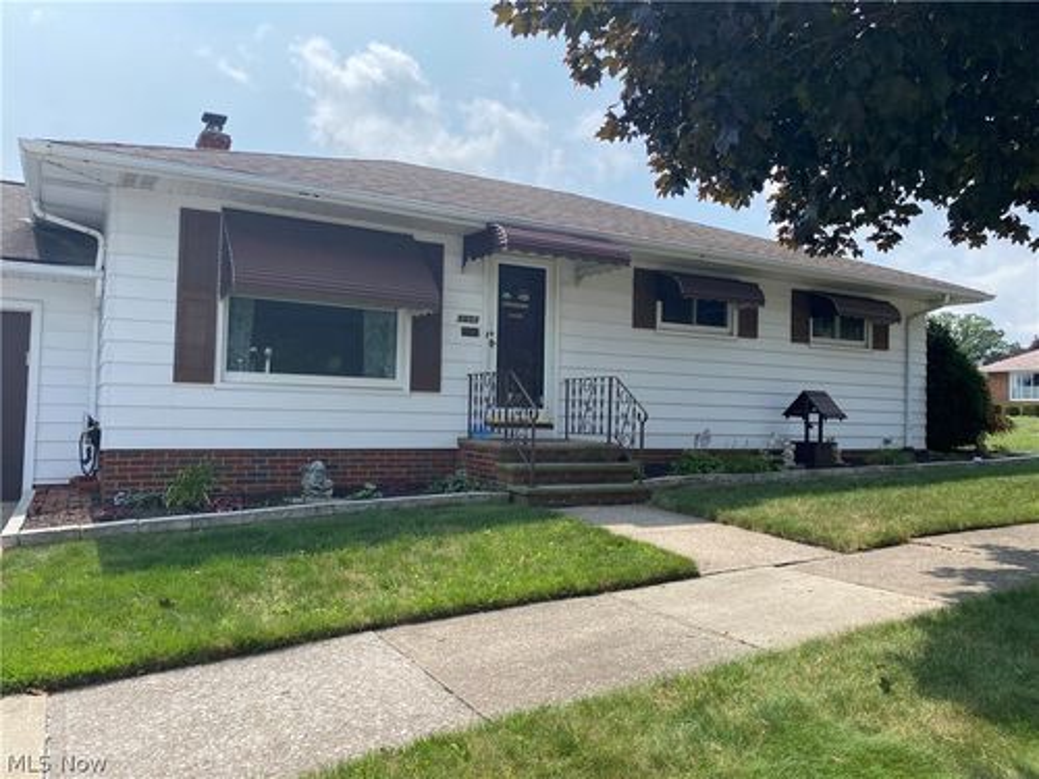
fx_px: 780
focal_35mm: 26
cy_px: 390
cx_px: 520
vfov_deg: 53.1
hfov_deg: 67.3
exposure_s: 1/2028
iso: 32
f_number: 1.8
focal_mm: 4.25
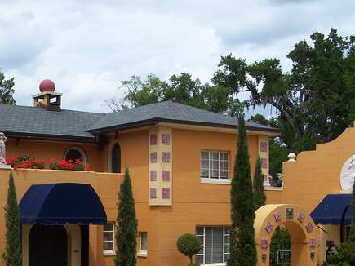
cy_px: 227
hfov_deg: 27.7
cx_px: 50
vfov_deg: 21.2
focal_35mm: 68
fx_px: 697
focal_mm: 7.8
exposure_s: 1/640
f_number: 4
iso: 64
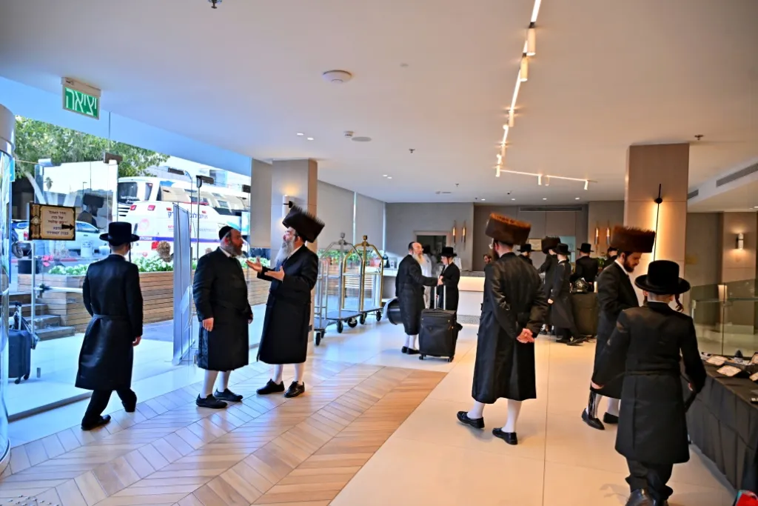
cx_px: 379
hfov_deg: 73.7
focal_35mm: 24
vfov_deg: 53.1
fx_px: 505
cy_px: 253
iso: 500
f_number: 4
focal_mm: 24
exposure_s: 1/250
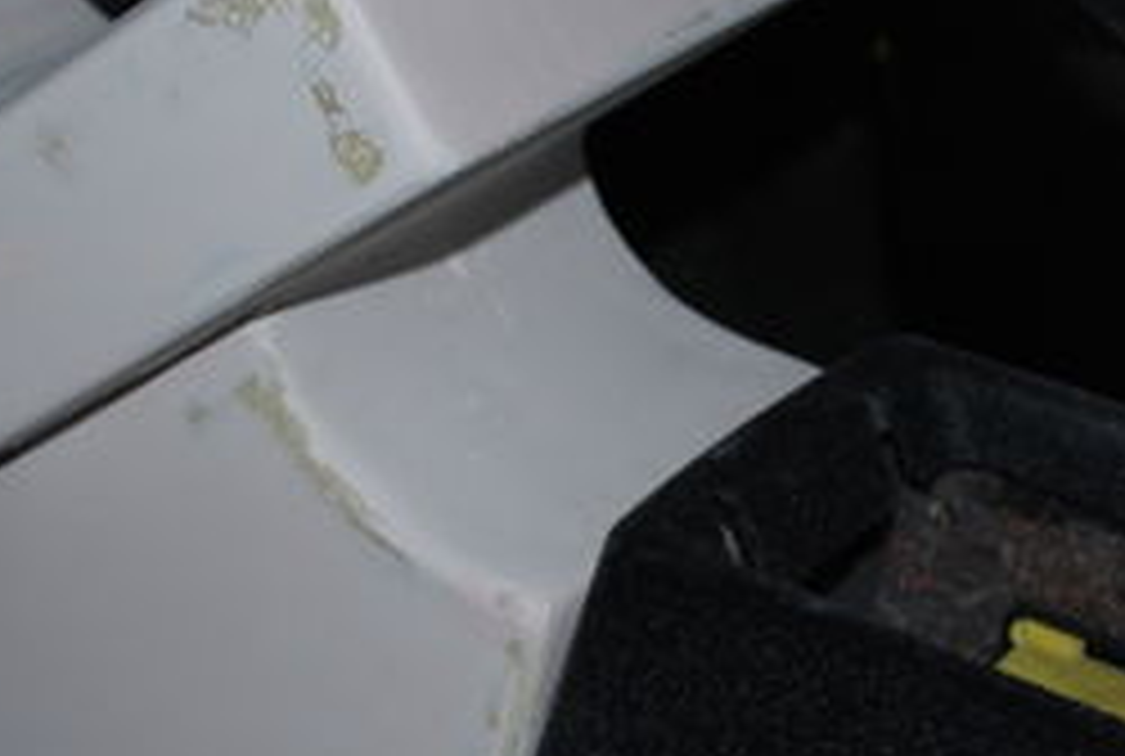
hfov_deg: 22.0
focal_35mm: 92
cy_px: 526
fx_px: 2882
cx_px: 432
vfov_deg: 14.9
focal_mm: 24
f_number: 4.2
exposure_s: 1/60
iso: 200
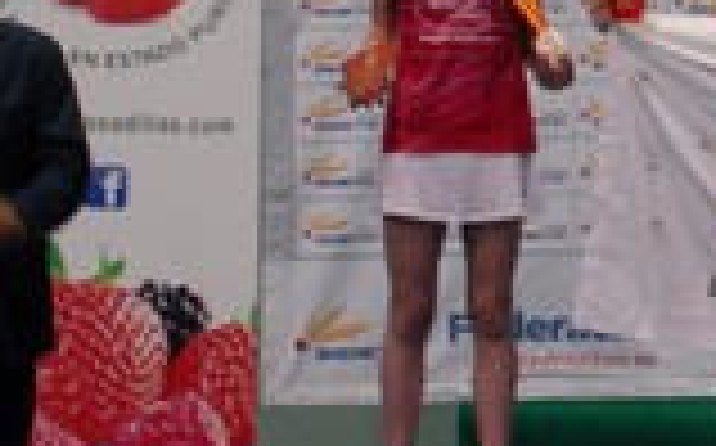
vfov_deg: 7.4
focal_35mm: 178
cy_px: 171
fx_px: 3461
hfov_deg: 10.9
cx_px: 1355
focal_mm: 23
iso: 640
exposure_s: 1/30
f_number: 4
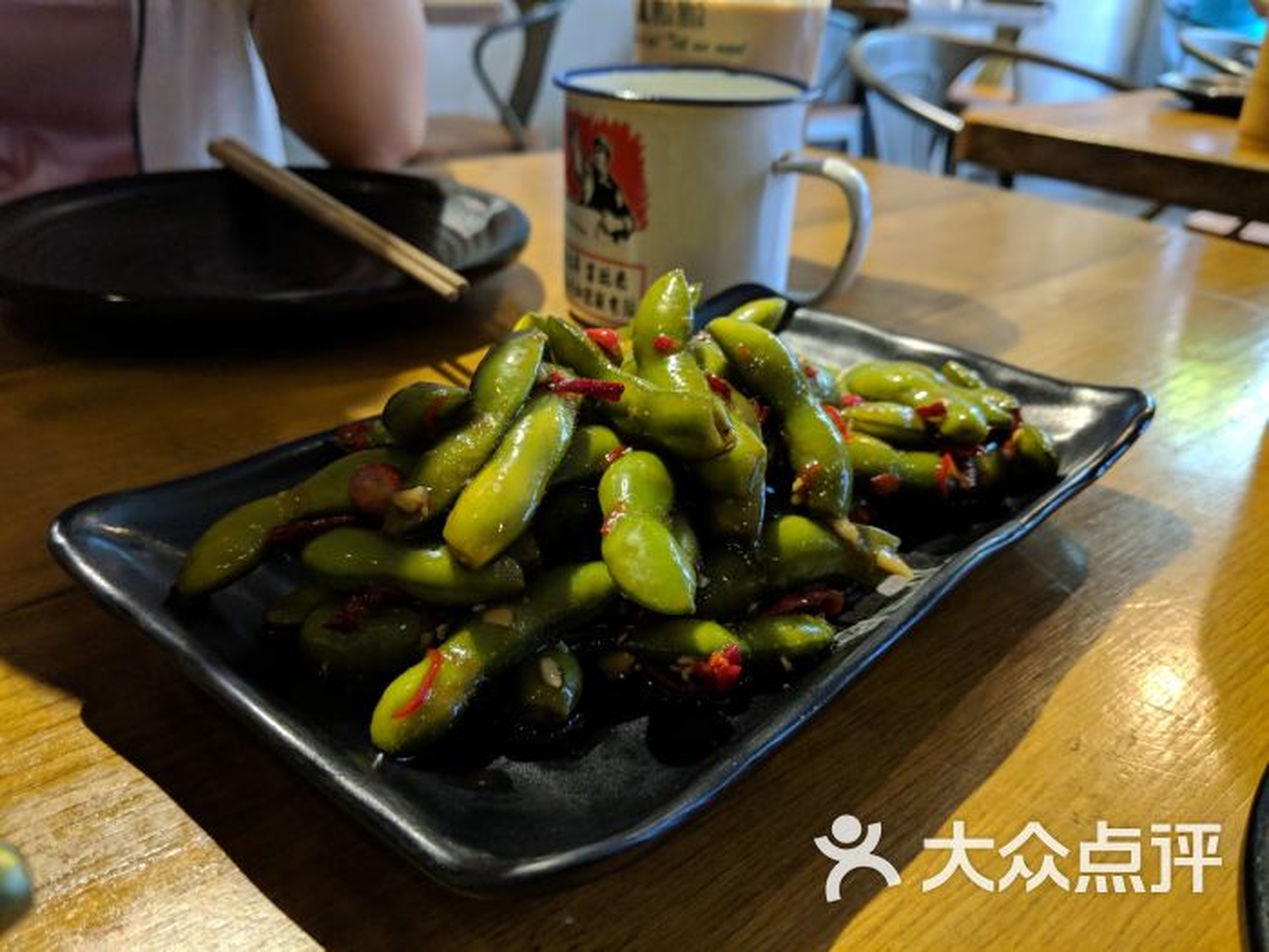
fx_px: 990
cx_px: 634
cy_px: 476
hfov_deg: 65.3
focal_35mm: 27
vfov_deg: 51.4
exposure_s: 1/40.2
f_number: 1.8
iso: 400
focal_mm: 4.44
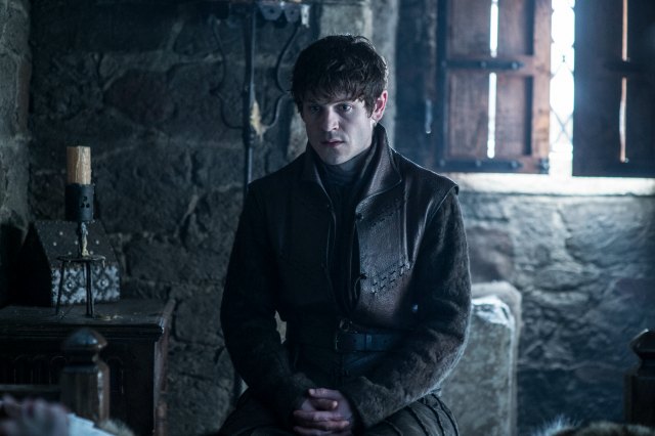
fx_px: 1546
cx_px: 328
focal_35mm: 85
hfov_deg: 23.9
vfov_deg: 16.1
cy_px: 218
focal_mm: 85
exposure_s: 1/60
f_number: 2.5
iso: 1600
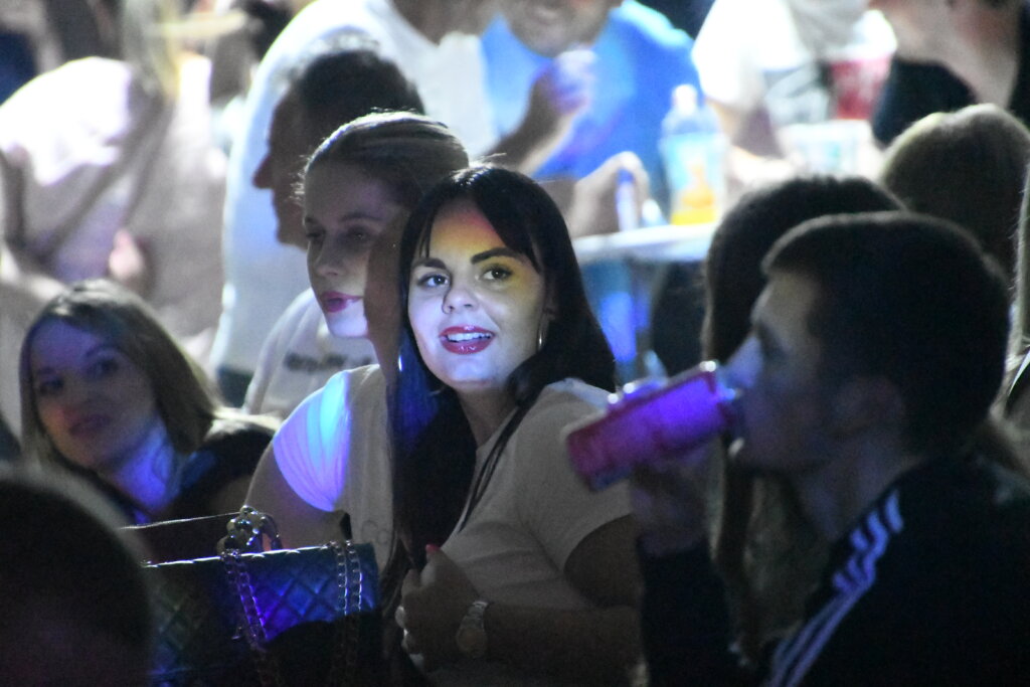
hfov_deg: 3.4
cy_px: 344
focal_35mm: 600
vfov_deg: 2.3
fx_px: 17168
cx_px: 515
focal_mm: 400
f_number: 6.3
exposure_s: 1/200
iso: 51200
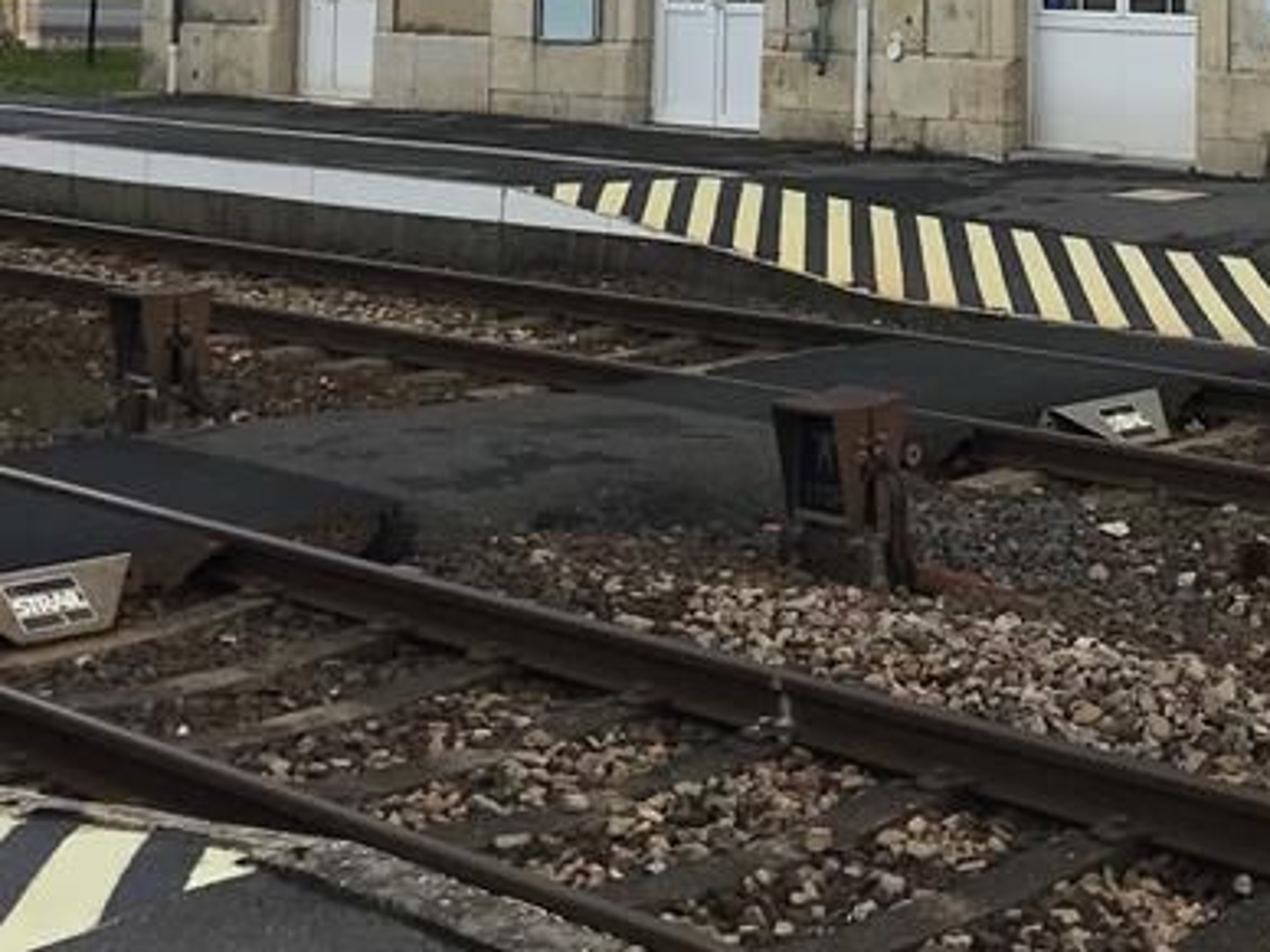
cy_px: -304
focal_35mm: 77
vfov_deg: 17.8
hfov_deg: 24.9
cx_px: 1013
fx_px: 2825
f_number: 1.8
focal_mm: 3.99
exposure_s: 1/1350
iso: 20
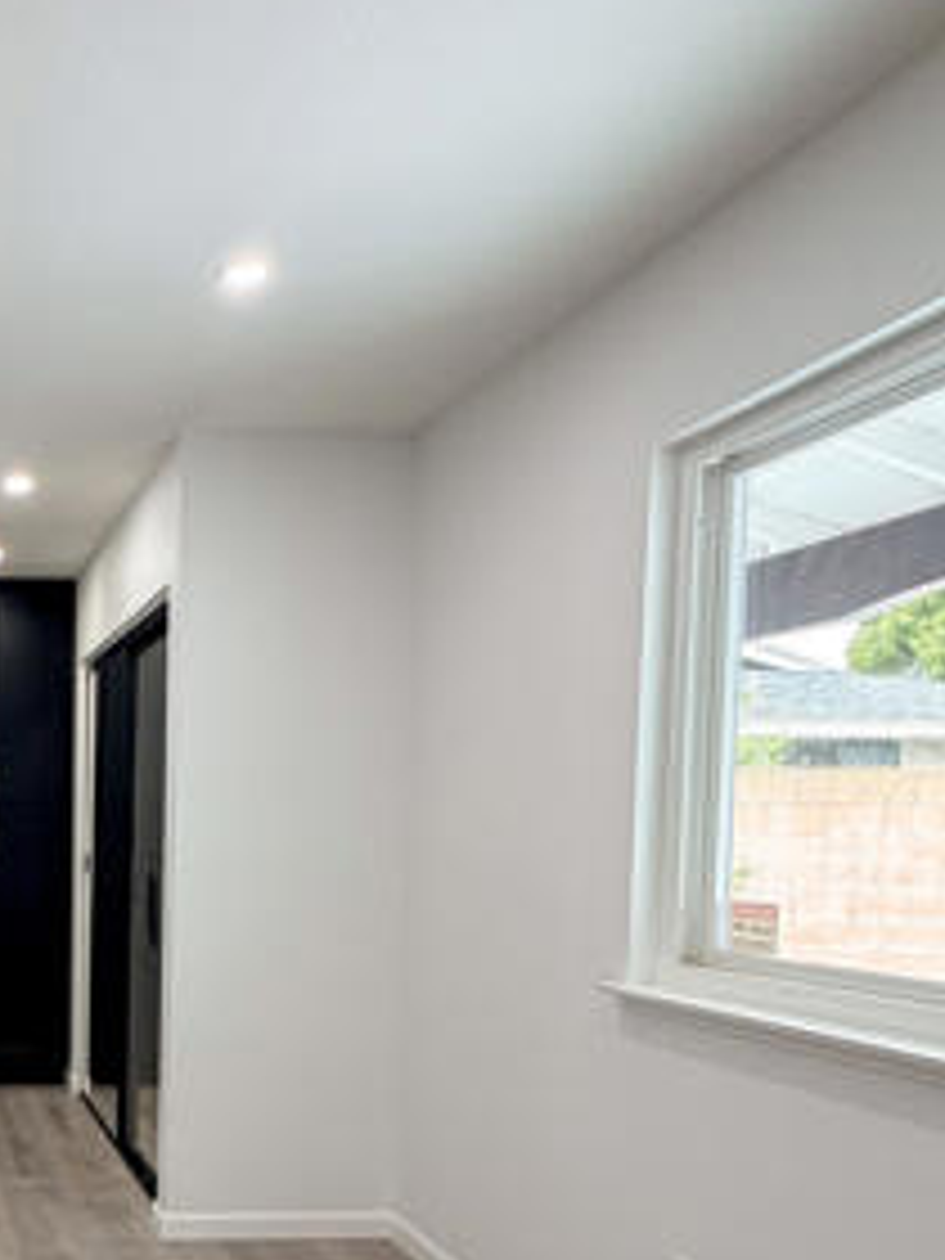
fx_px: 1165
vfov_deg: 54.7
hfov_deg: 37.1
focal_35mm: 32
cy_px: 909
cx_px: -94
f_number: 2.2
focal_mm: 2.22
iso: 160
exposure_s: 1/120
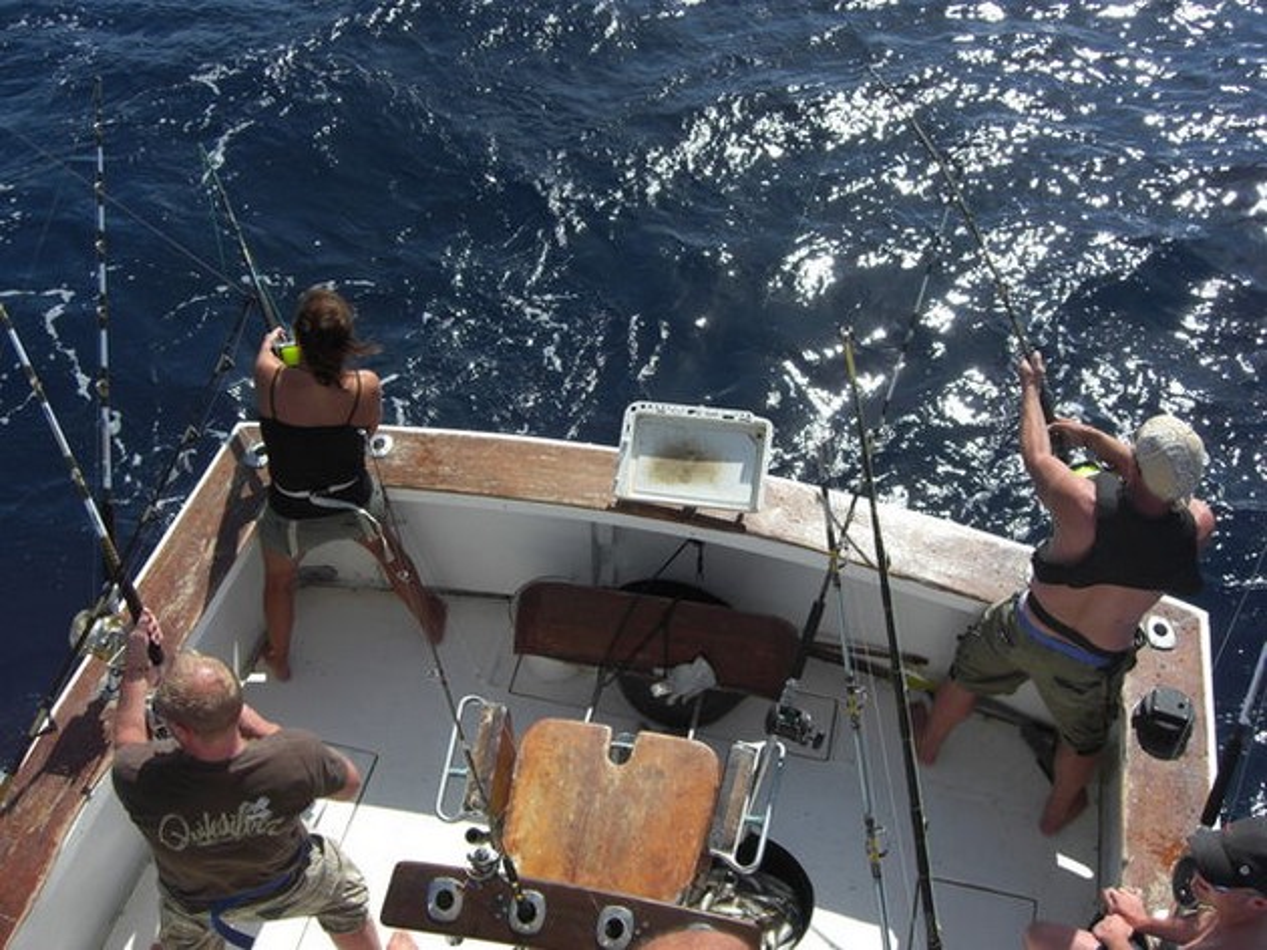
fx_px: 1390
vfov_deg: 37.7
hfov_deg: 49.0
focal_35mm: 38
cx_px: 634
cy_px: 475
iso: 80
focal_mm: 7.9
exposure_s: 1/200
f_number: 8
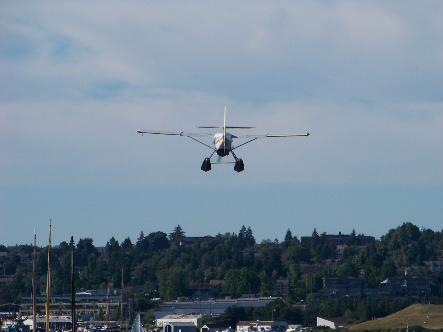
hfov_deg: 6.0
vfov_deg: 4.5
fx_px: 4223
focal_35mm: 330
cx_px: 222
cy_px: 166
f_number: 5.6
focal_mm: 54.9
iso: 64
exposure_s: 1/500
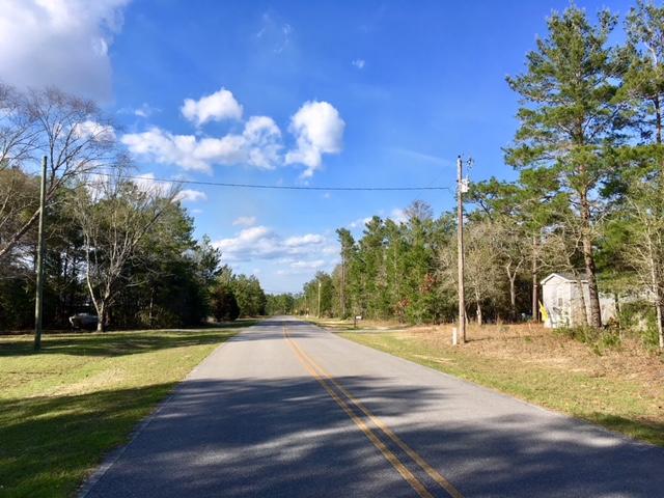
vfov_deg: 48.2
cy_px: 249
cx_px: 332
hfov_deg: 61.7
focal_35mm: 29
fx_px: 556
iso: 25
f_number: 2.2
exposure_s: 1/1183
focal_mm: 4.15
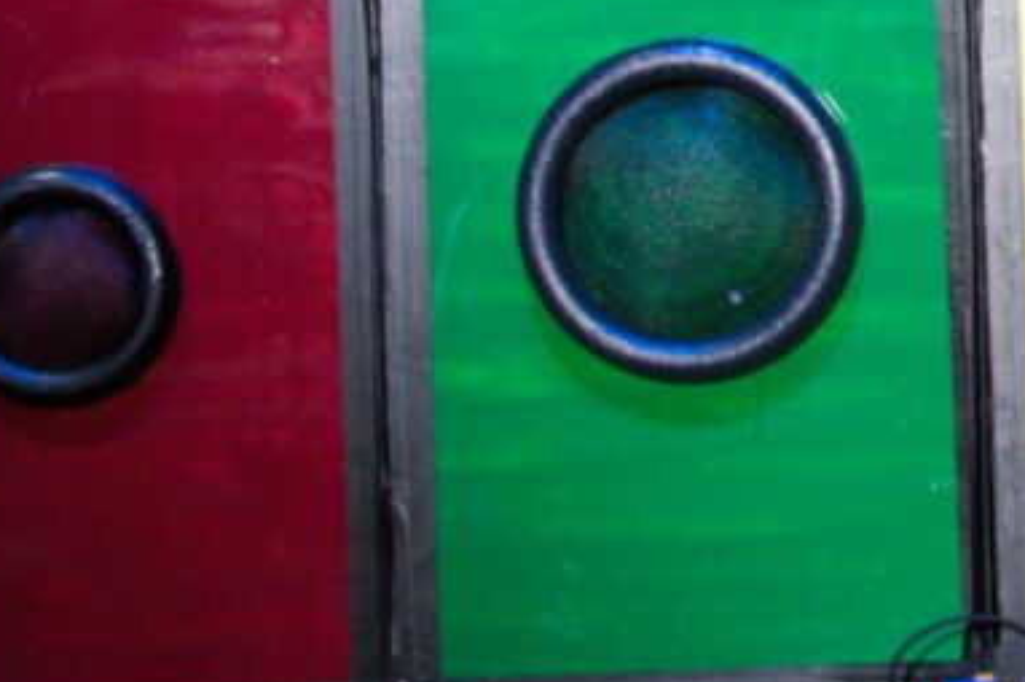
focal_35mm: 209
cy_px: -619
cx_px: 2152
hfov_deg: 9.2
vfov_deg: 6.4
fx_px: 5936
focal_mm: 31.1
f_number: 4
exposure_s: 1/160
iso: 1250
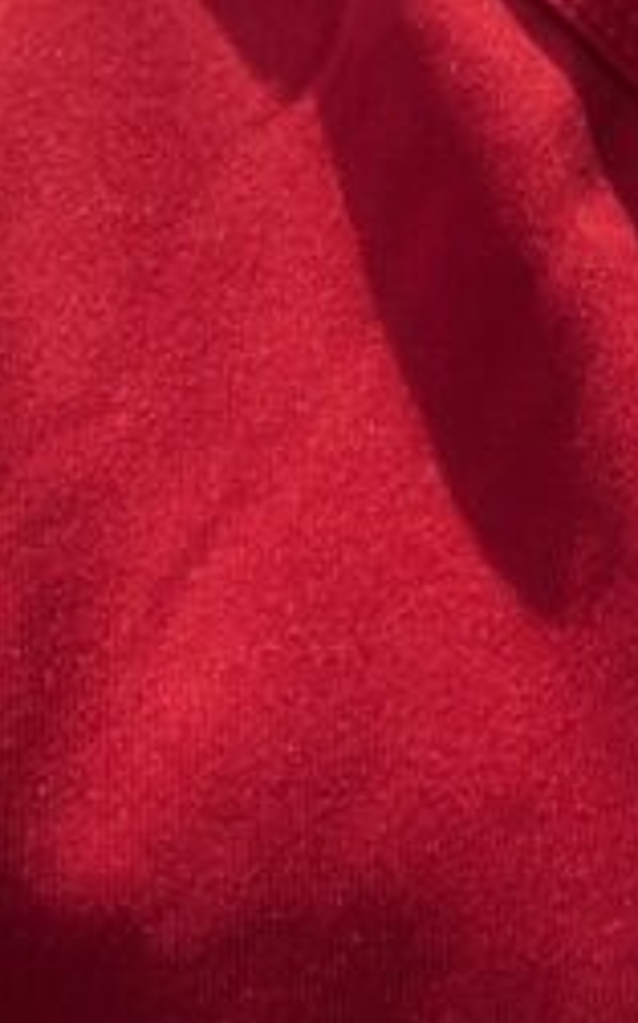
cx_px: 1298
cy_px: -783
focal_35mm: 138
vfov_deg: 13.7
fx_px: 3848
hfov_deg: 8.9
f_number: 2.2
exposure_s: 1/368
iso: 20
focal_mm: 2.87
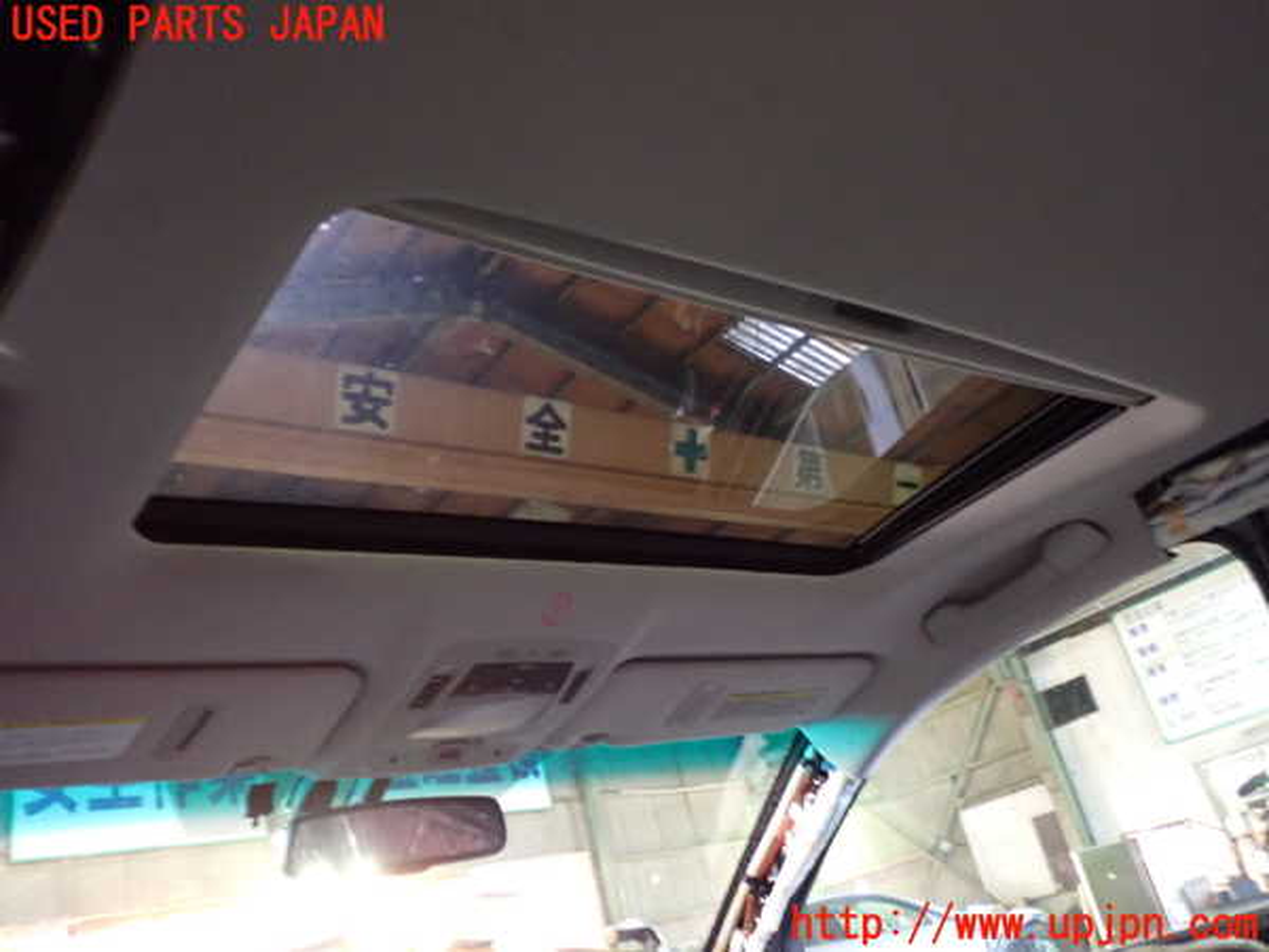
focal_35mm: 30
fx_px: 1100
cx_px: 634
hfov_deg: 60.0
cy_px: 476
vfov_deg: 46.8
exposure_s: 1/15
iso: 800
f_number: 2.3
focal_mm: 5.4
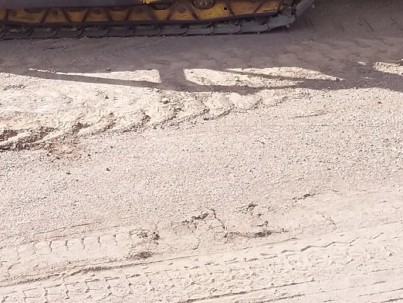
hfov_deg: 27.6
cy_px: -73
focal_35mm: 70
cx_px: 130
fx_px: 815
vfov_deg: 19.6
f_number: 1.9
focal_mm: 2.91
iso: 40
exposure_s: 1/587
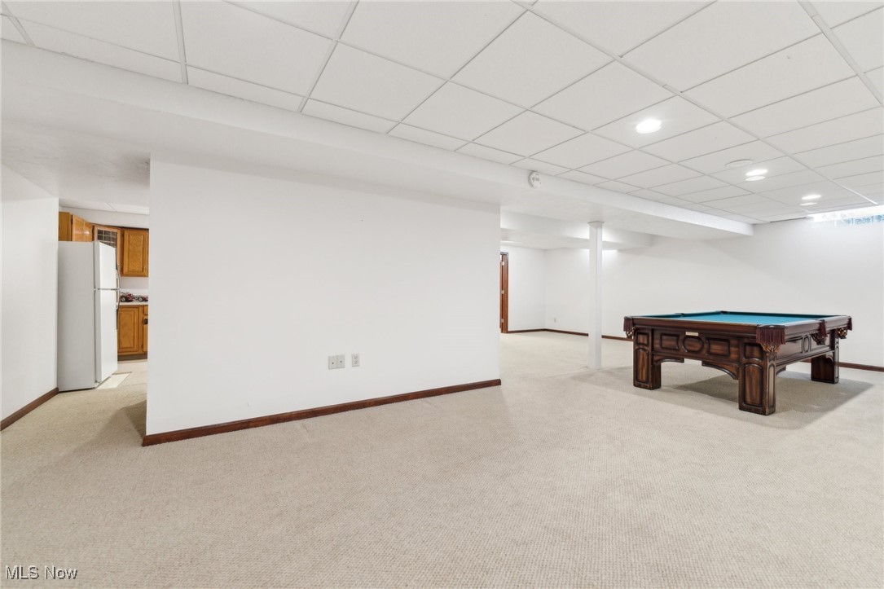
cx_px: 442
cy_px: 294
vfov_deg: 81.2
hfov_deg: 104.3
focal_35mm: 14
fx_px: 344
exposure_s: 1/50
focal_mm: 14
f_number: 2.8
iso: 640
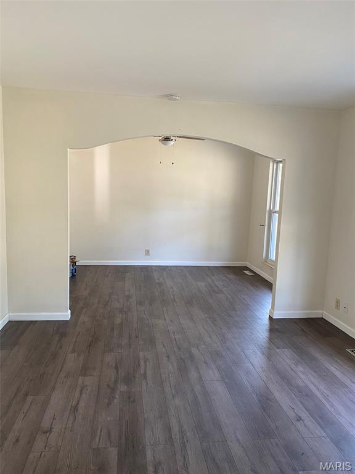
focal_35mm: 26
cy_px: 237
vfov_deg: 67.3
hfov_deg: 53.1
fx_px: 356
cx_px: 178
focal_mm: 4.25
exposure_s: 1/60
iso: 100
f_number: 1.8
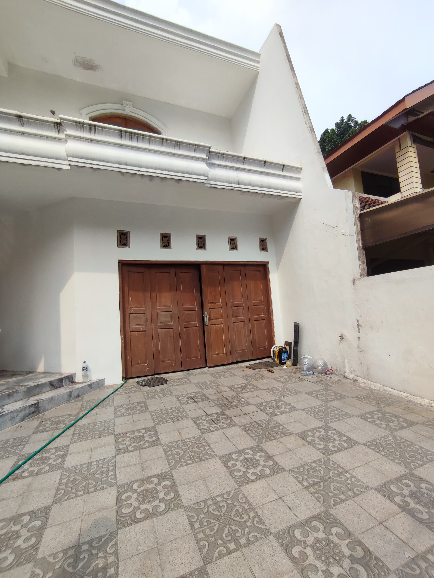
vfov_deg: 94.5
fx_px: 267
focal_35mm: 16
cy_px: 289
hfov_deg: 78.2
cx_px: 217
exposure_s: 1/1139
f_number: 2.2
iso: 50
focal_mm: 1.65
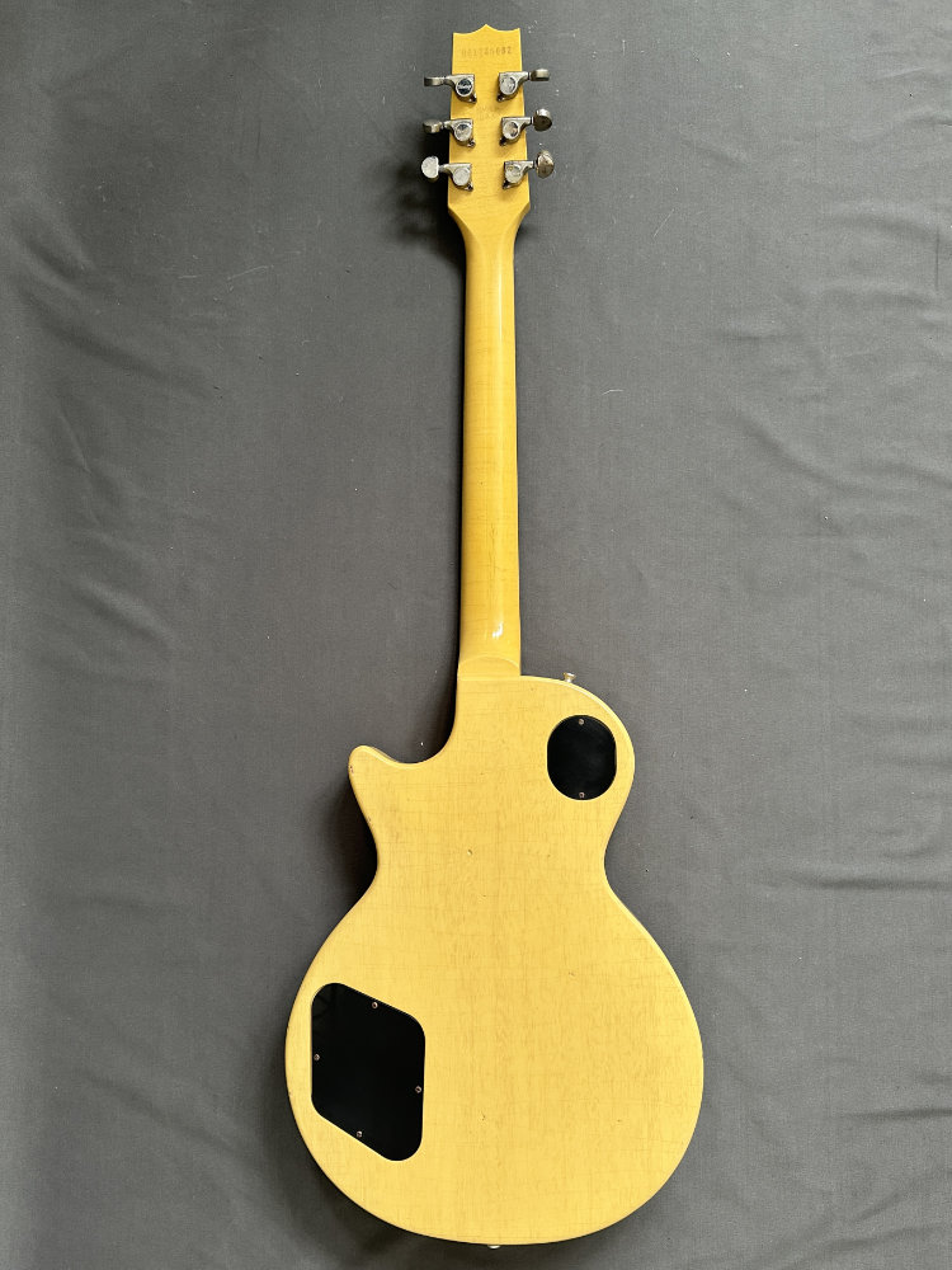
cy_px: 635
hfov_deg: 56.8
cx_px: 476
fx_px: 880
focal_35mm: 24
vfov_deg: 71.6
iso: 250
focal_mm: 6.9
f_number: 1.8
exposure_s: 1/92
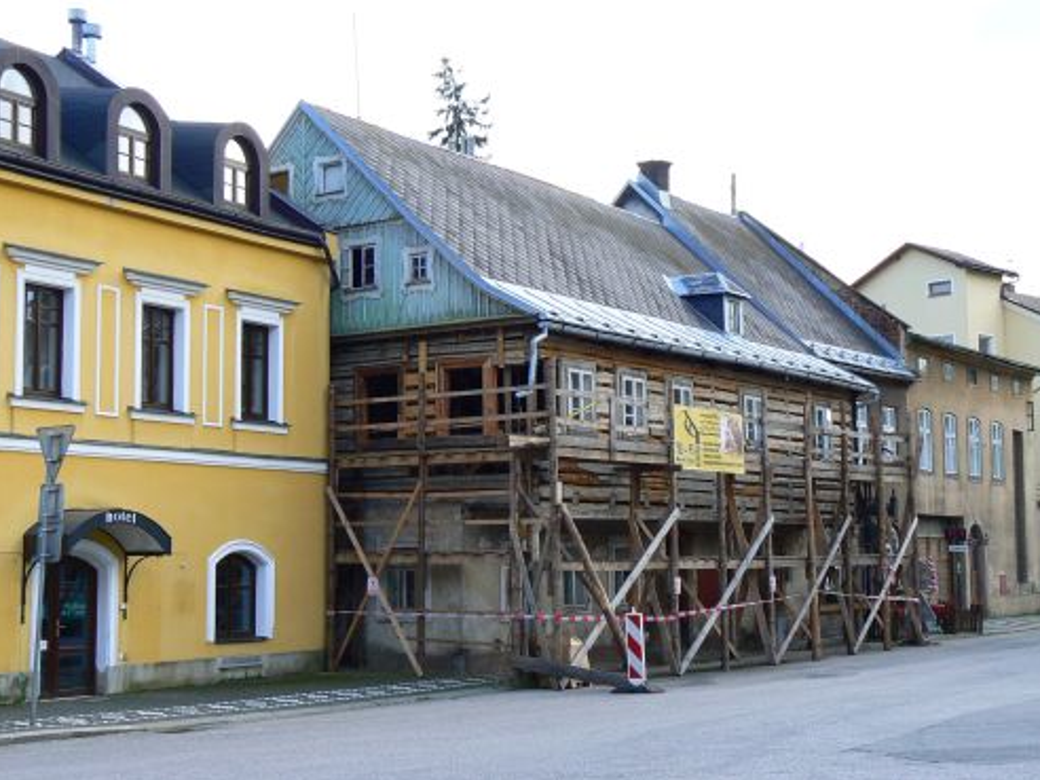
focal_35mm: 59
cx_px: 520
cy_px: 392
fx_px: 1773
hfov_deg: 32.7
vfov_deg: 24.8
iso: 80
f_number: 5.6
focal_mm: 9.6
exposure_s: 1/100
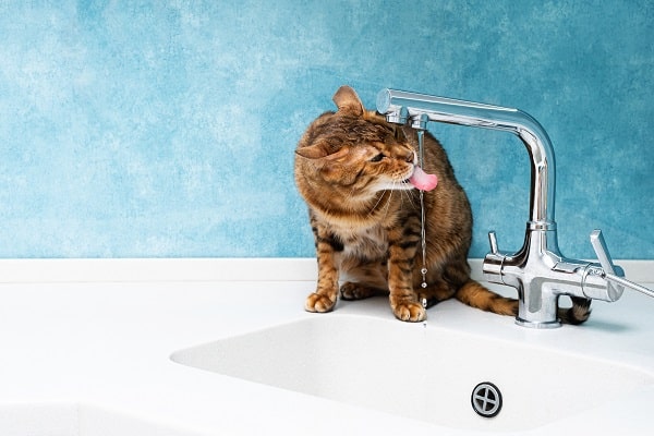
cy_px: 218
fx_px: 1362
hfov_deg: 27.0
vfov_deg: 18.2
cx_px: 327
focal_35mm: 75
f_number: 6.4
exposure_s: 1/250
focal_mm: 50
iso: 250
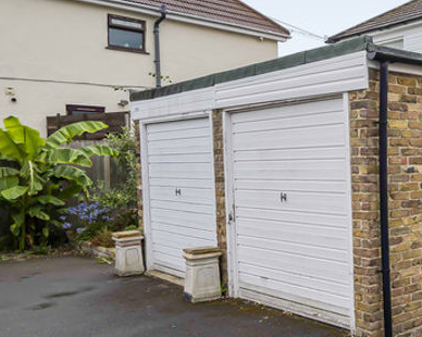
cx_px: 499
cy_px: 146
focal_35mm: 39
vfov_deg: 38.1
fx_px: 487
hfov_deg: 36.7
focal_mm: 14
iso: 320
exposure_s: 1/320
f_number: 9
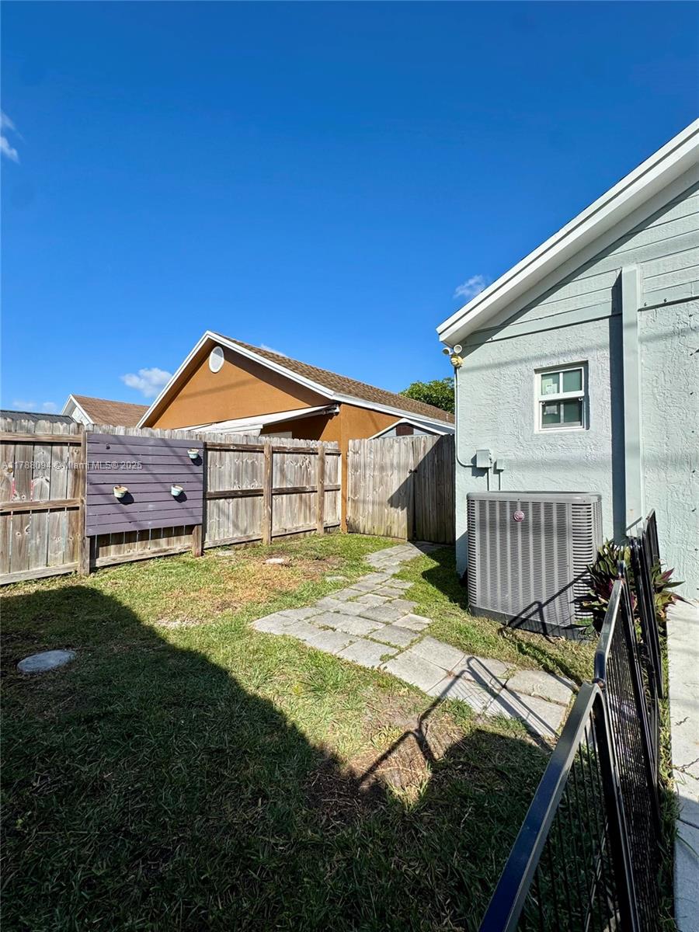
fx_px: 377
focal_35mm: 14
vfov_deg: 102.1
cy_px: 466
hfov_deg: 85.7
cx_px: 350
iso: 40
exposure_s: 1/1709
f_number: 2.2
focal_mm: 2.22
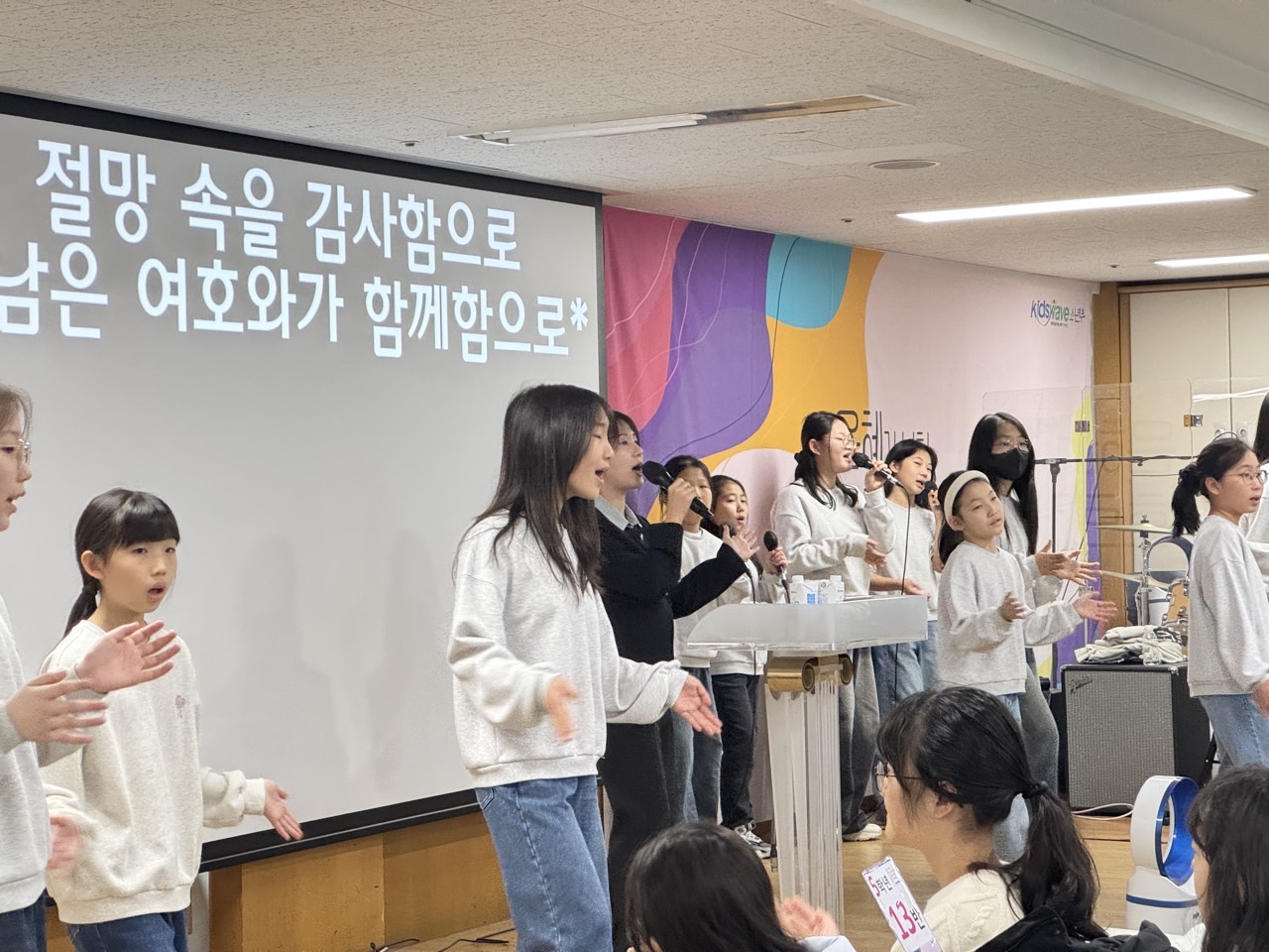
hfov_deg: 25.3
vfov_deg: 19.1
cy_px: 476
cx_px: 634
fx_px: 2823
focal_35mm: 77
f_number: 2.8
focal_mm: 9
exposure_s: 1/60
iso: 640
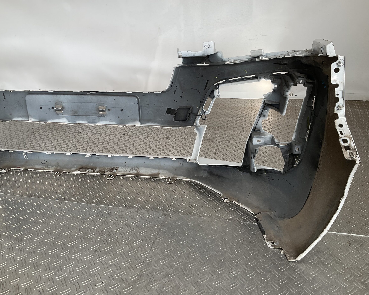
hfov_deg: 57.2
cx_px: 178
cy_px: 148
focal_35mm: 31
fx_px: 339
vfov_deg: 47.1
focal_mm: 3
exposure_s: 1/222
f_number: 1.8
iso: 16
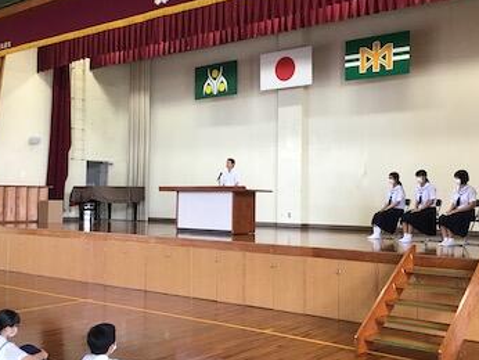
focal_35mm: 43
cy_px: 169
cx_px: 248
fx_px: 595
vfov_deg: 33.6
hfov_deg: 43.8
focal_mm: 3.3
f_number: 2.4
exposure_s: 1/30
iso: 50
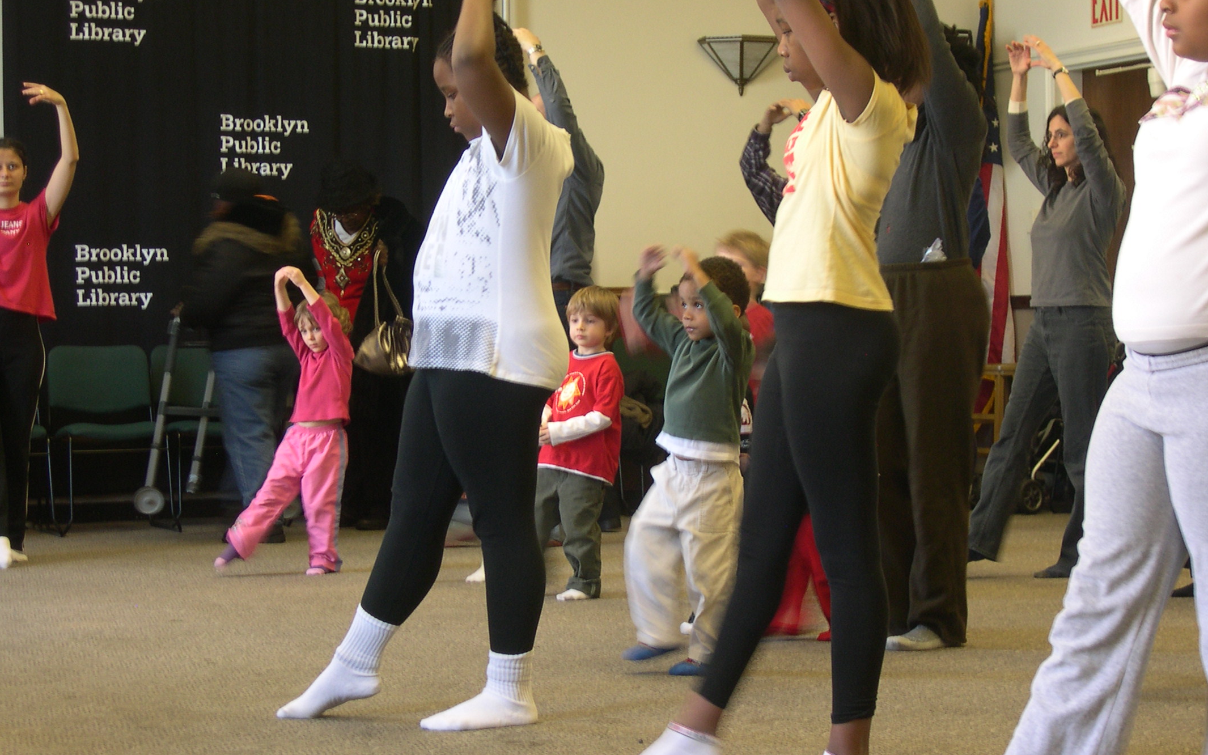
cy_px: 409
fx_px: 2864
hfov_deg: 23.8
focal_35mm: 87
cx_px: 641
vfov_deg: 15.0
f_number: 4
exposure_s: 1/10.1
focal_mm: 16.3
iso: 100
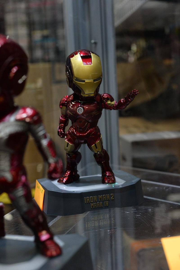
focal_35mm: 50
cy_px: 135
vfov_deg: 39.6
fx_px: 375
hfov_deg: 27.0
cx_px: 90
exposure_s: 1/100
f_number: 6.3
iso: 3200
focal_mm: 50
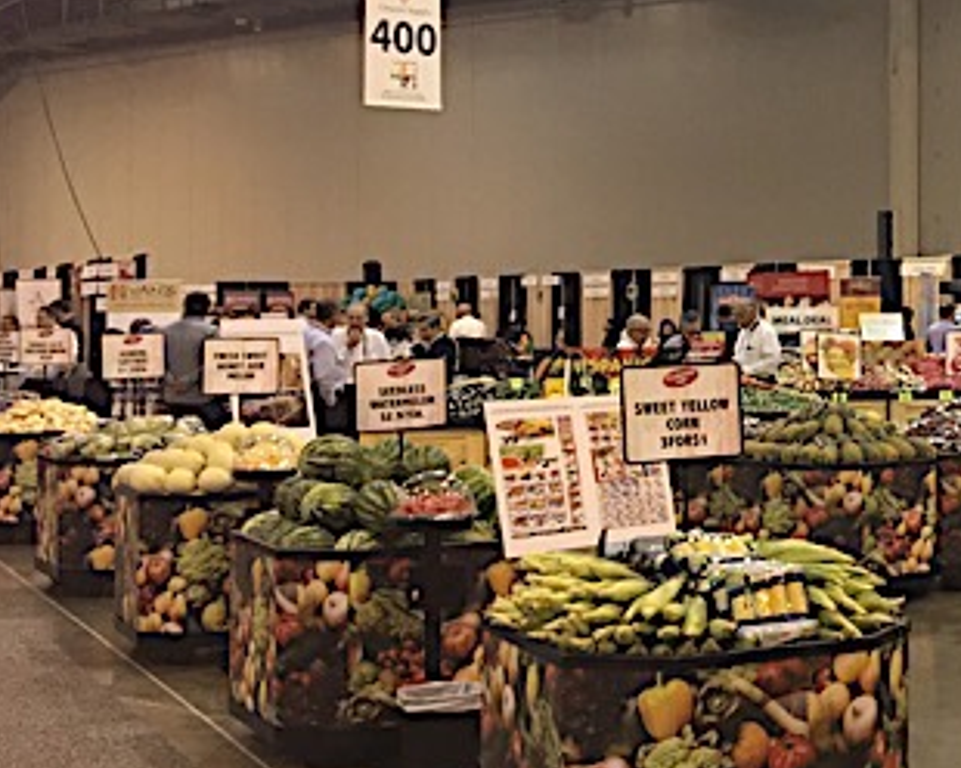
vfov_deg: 20.9
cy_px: 273
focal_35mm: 73
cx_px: 1104
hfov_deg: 24.1
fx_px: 2076
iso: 80
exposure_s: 1/30
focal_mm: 4.15
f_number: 2.2
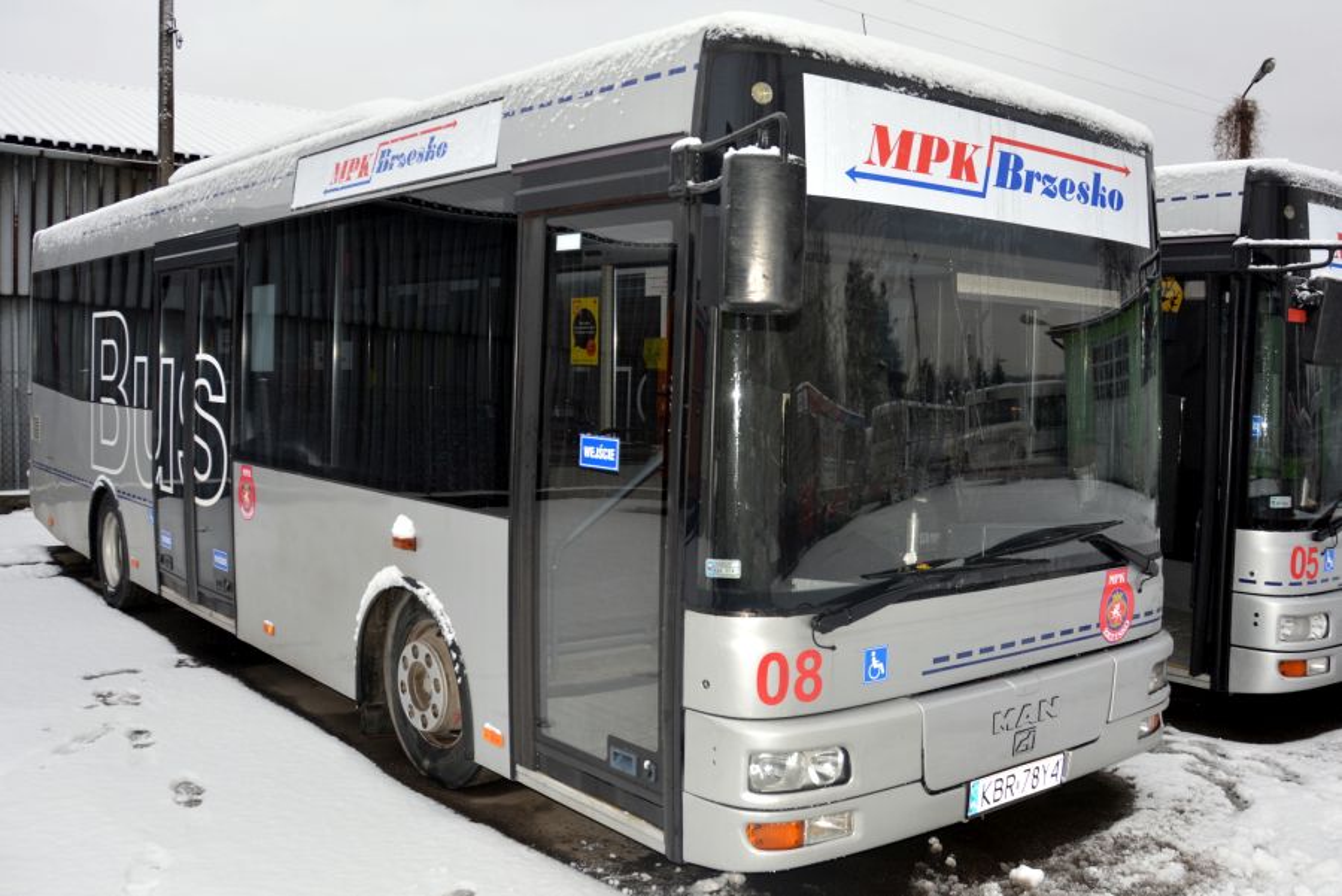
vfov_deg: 48.0
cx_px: 671
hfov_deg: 67.4
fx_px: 1007
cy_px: 448
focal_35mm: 27
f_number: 3.5
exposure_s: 1/200
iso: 200
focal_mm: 18
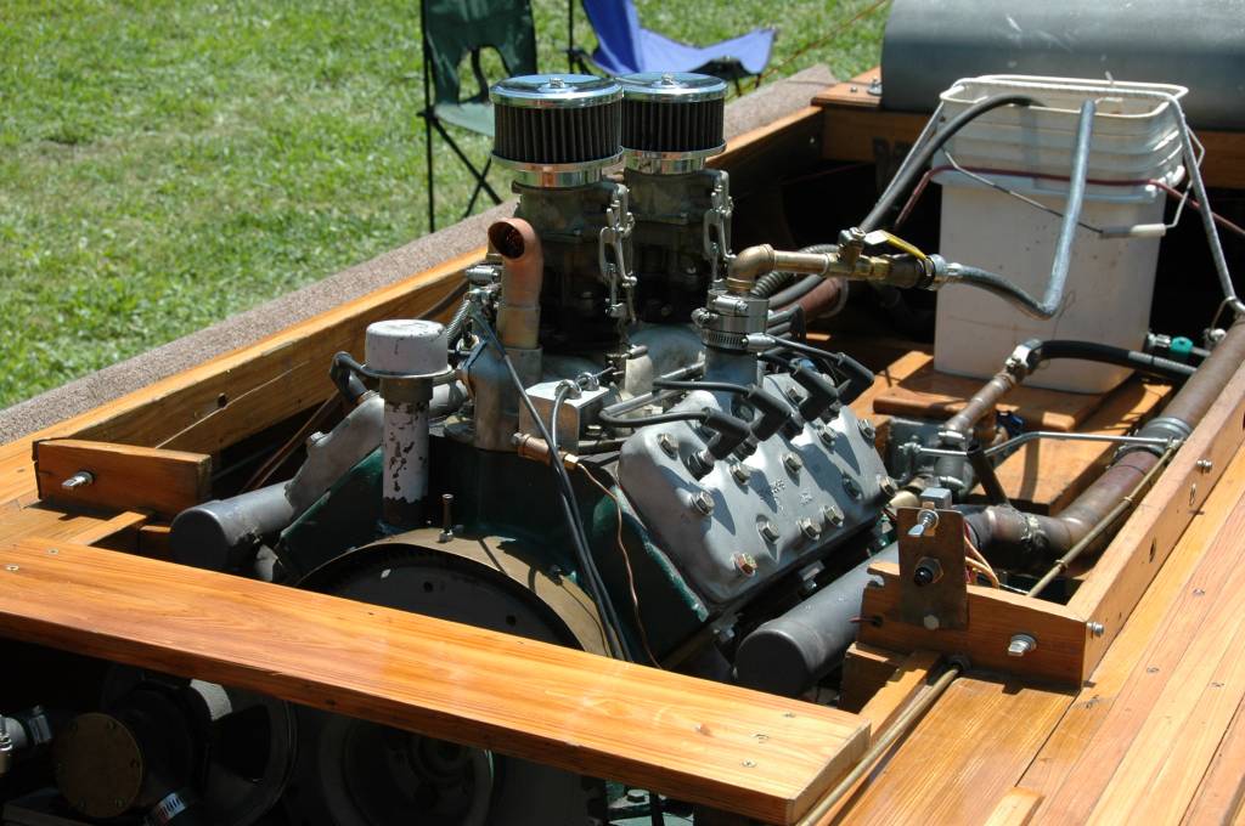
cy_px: 413
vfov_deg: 19.7
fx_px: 2383
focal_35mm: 69
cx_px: 622
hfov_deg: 29.3
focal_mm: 46
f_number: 9
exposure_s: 1/320
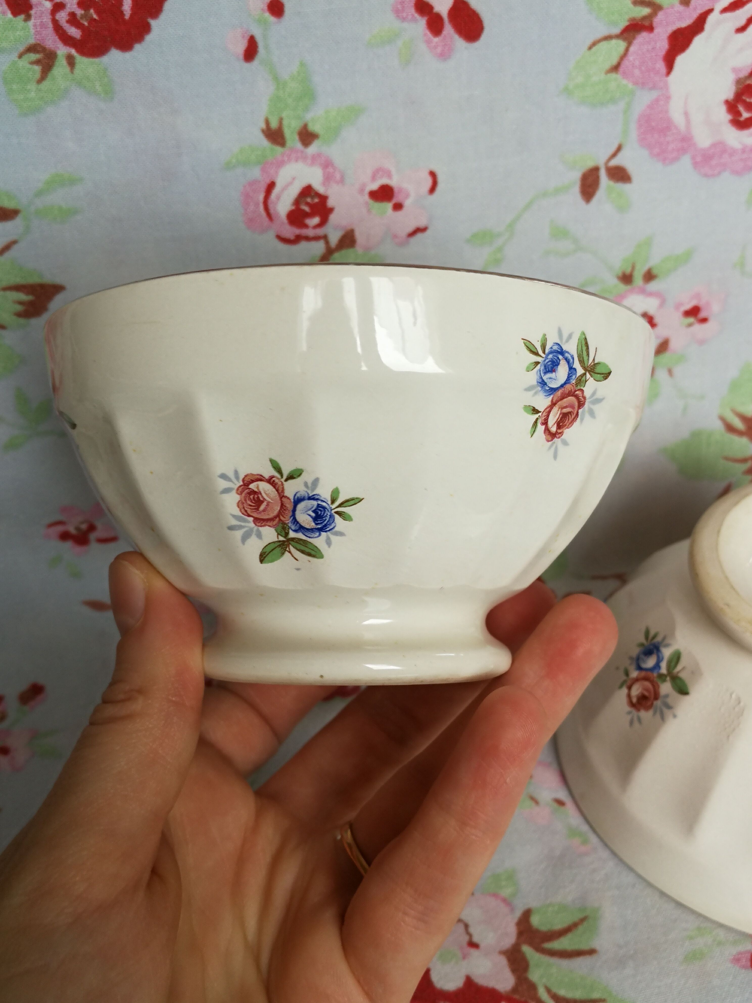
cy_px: 502
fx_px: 956
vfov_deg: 55.4
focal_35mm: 33
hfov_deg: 42.9
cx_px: 376
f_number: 2.2
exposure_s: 1/50
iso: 100
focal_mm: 3.95
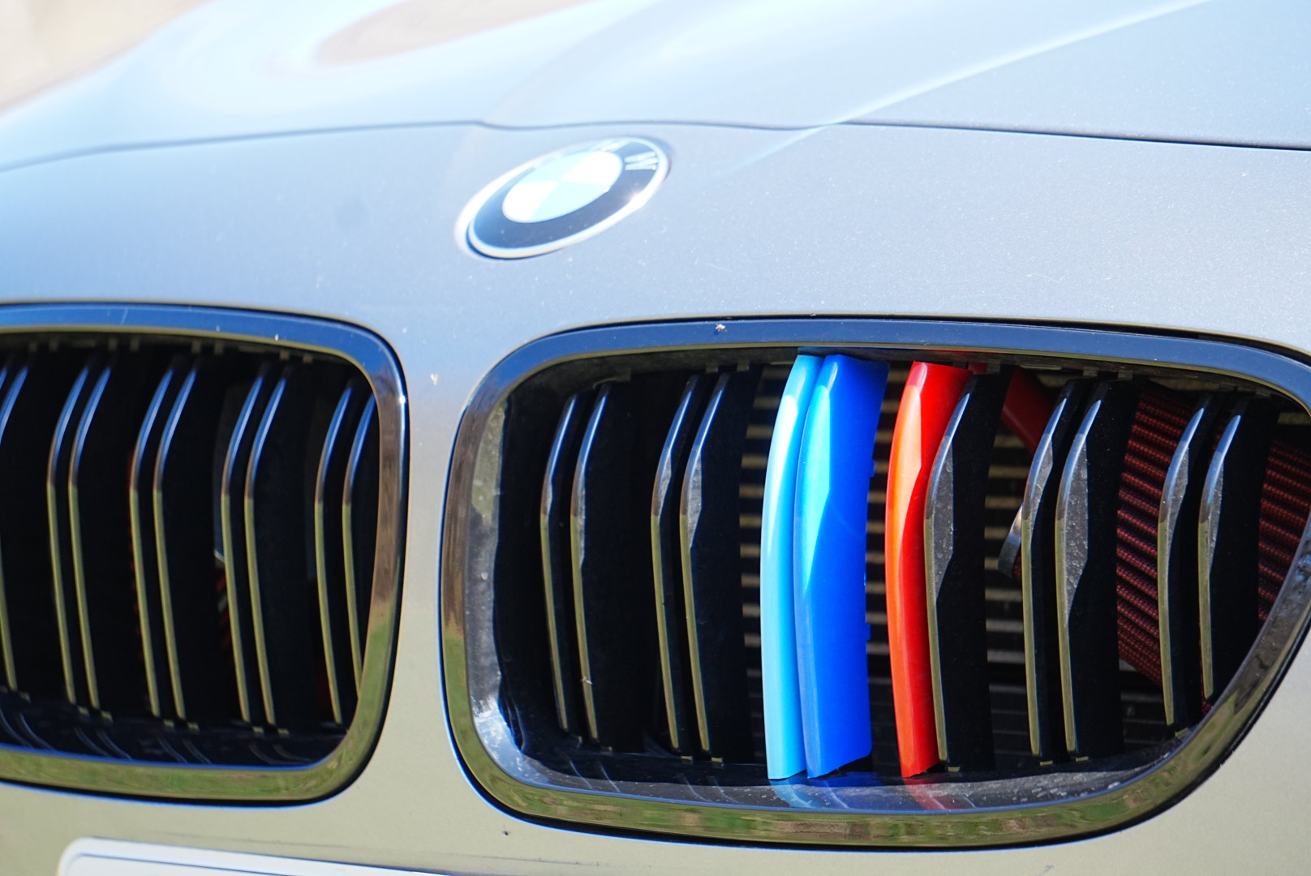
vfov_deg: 6.6
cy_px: 438
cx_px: 656
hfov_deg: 9.9
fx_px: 7598
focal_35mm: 208
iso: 400
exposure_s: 1/250
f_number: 5.6
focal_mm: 139
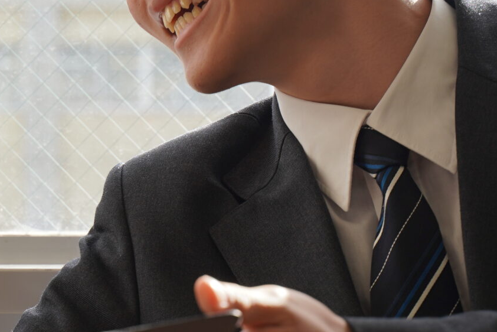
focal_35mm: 155
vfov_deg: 8.9
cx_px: -157
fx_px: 2140
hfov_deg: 12.8
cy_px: 142
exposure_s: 1/250
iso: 100
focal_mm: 51
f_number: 4
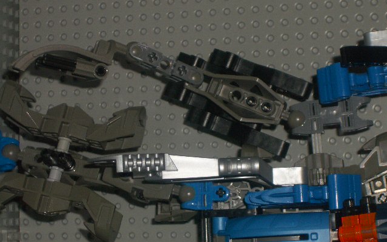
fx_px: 1181
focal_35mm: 112
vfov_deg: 11.7
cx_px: 194
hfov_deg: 18.6
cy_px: 116
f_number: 4.8
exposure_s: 1/60
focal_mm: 17.4
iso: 100
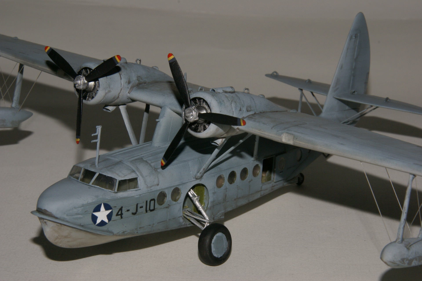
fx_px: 1319
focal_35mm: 112
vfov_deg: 12.2
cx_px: 211
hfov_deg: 18.2
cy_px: 140
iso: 400
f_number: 25
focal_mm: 75
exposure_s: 1/125
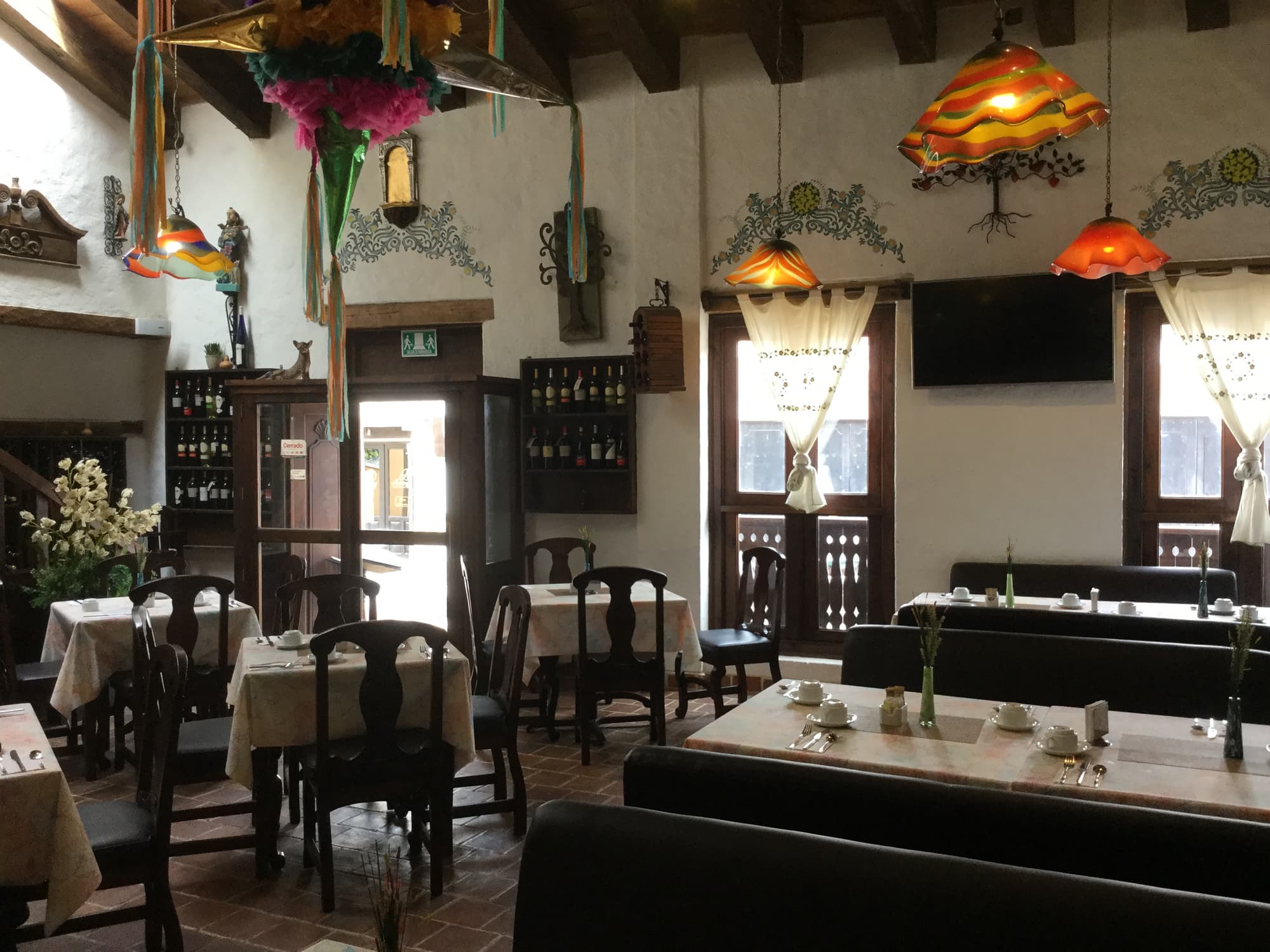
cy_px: 476
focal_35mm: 31
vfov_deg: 45.4
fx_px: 1137
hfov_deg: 58.4
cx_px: 635
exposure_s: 1/30
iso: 32
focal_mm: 3.3
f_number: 2.4
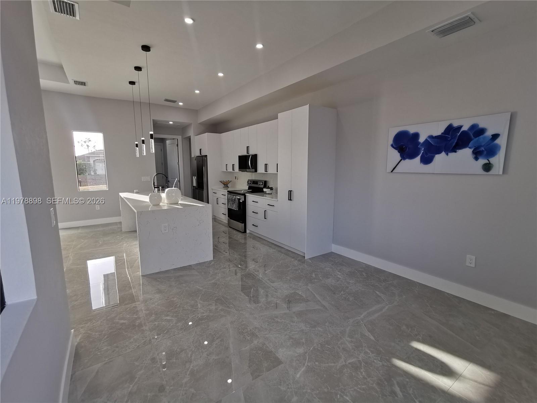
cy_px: 202
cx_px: 268
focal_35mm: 16
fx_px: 248
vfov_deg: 78.1
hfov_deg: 94.5
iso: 50
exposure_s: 1/120
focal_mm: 2.35
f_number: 2.2
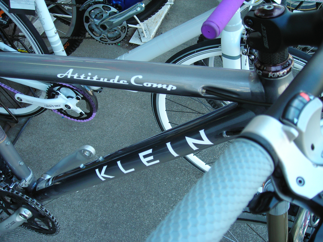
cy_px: 121
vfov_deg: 37.7
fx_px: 355
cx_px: 162
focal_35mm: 38
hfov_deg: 49.0
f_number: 3.2
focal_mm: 6.3
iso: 50
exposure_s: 1/38.2
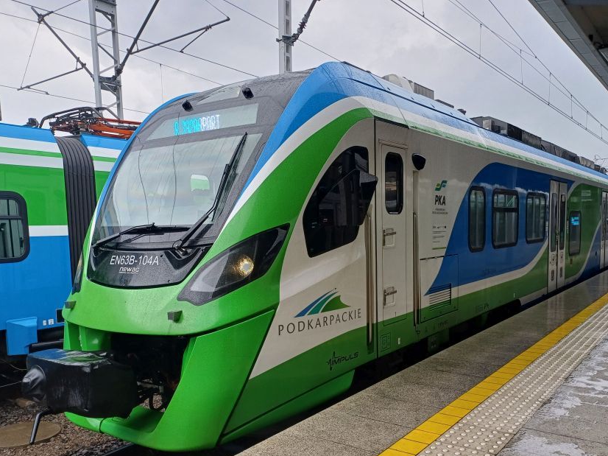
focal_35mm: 31
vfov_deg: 45.1
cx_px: 325
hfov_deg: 58.3
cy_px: 282
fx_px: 544
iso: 50
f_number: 1.8
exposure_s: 1/136
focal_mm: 4.65
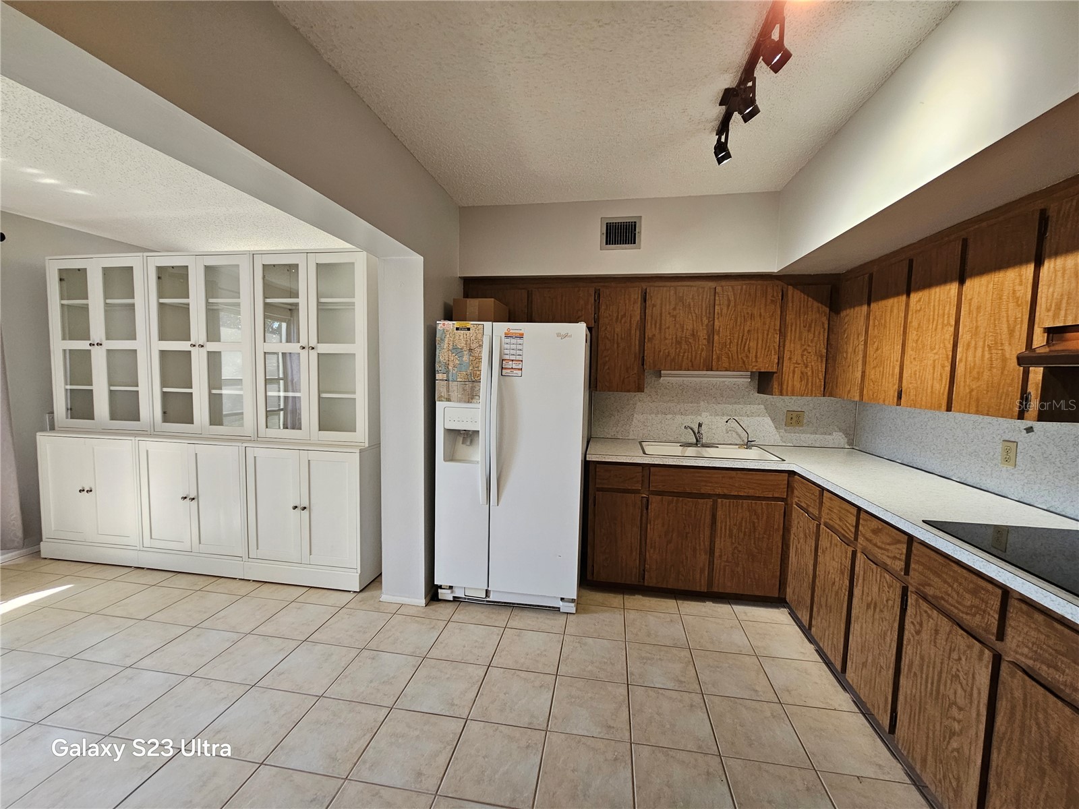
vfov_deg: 89.9
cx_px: 540
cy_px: 404
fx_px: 405
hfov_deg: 106.2
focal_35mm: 13
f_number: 2.2
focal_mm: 2.2
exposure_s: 1/60
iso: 125
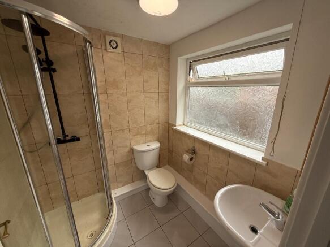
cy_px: 124
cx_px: 165
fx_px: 133
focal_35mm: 14
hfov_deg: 102.1
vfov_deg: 85.7
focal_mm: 2.22
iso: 64
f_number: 2.2
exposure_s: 1/359
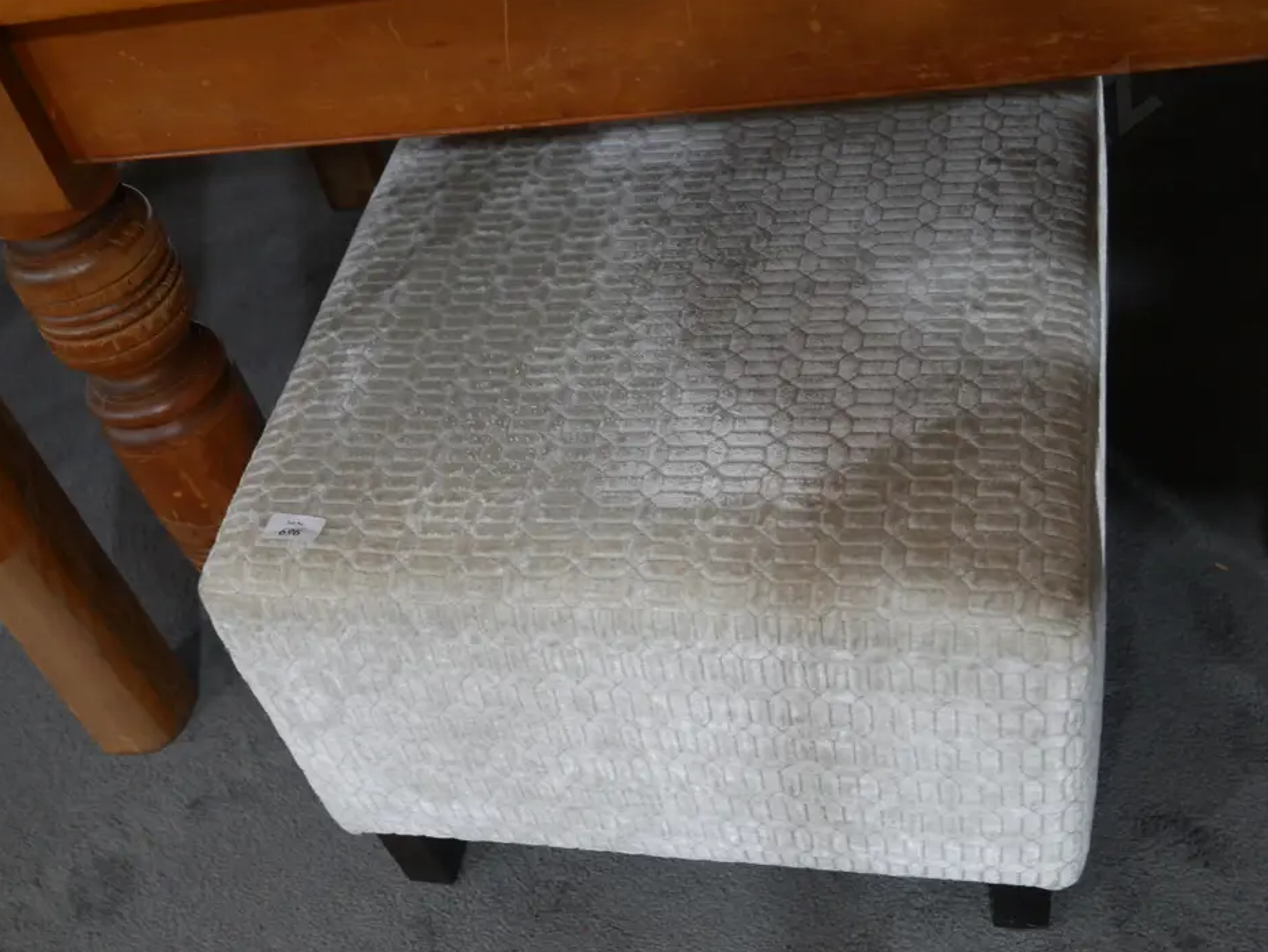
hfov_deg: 42.9
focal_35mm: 44
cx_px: 586
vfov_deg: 32.9
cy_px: 498
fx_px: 1612
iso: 1600
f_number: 4.5
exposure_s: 1/60
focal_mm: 20
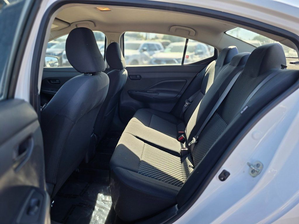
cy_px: 112
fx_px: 199
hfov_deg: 73.9
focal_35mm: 23
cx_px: 150
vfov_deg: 58.9
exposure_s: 1/359
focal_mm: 6.3
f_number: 1.7
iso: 32
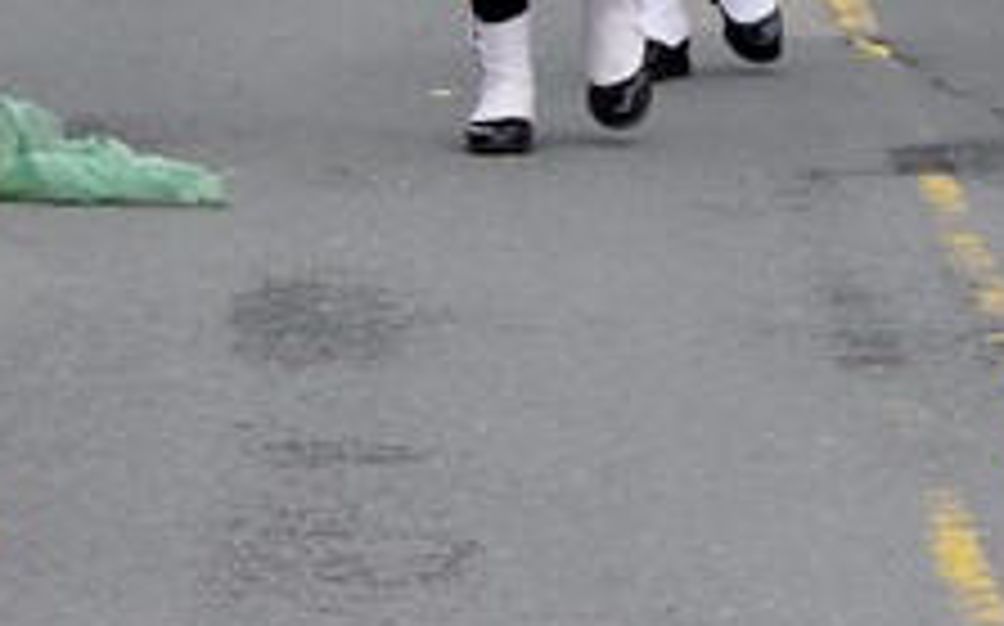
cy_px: -588
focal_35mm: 478
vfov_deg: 2.7
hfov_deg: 4.4
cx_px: 1567
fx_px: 13069
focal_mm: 68
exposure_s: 1/200
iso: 400
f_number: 8
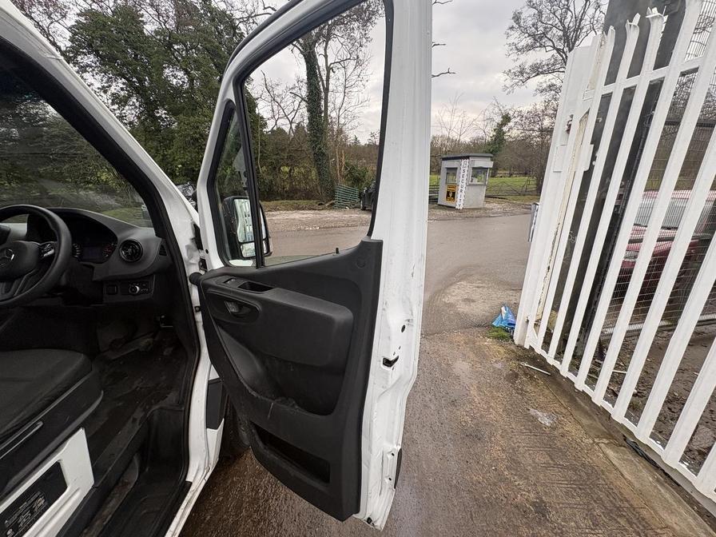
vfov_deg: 85.7
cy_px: 268
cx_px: 358
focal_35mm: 14
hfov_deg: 102.1
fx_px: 290
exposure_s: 1/321
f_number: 2.2
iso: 40
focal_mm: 2.22
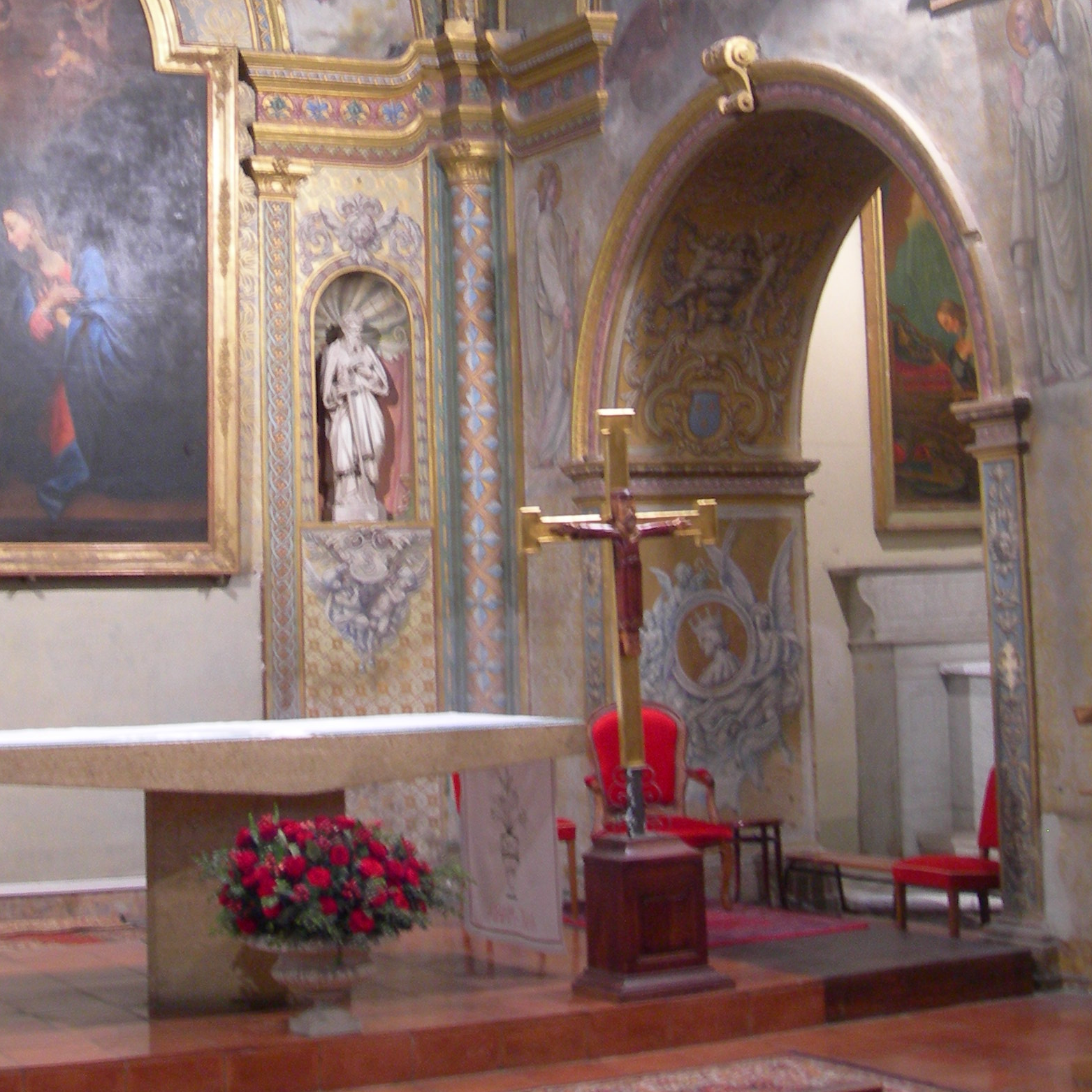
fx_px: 2356
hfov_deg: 25.9
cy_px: 167
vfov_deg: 25.5
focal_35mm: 66
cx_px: 351
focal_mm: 7.8
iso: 138
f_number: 2.8
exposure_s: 1/3.9
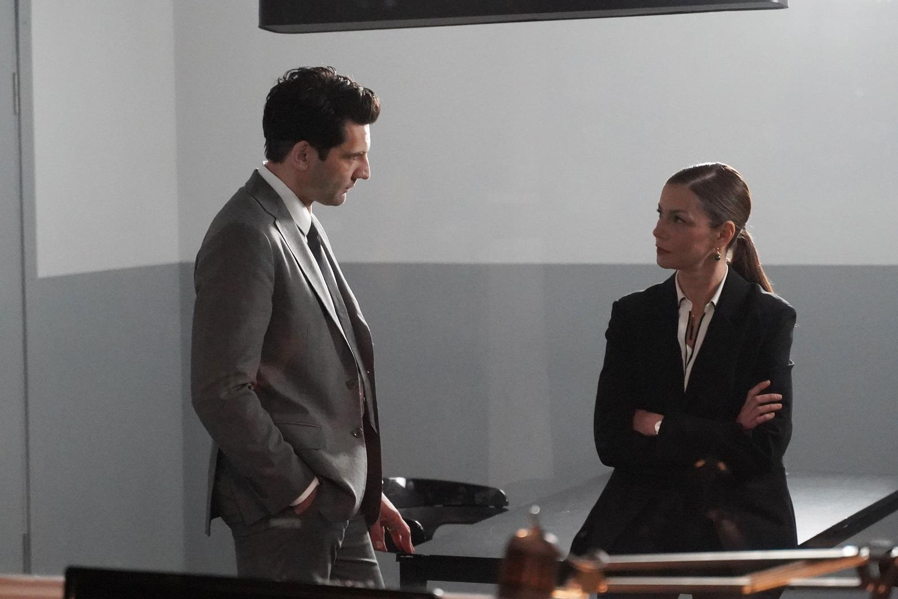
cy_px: 300
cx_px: 449
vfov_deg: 12.2
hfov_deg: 18.3
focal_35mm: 112
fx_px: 2794
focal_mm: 75
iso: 12800
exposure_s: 1/80
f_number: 2.8
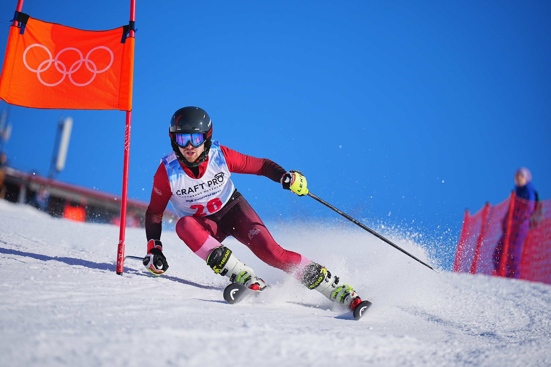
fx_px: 2525
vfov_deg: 8.3
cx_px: 267
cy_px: 171
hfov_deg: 12.5
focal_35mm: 165
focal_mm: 154
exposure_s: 1/4000
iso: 100
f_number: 2.8
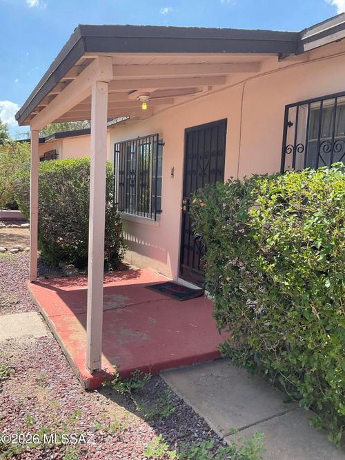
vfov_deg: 61.7
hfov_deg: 48.2
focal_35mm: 29
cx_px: 172
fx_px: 385
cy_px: 230
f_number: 1.8
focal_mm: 3
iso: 16
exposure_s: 1/728
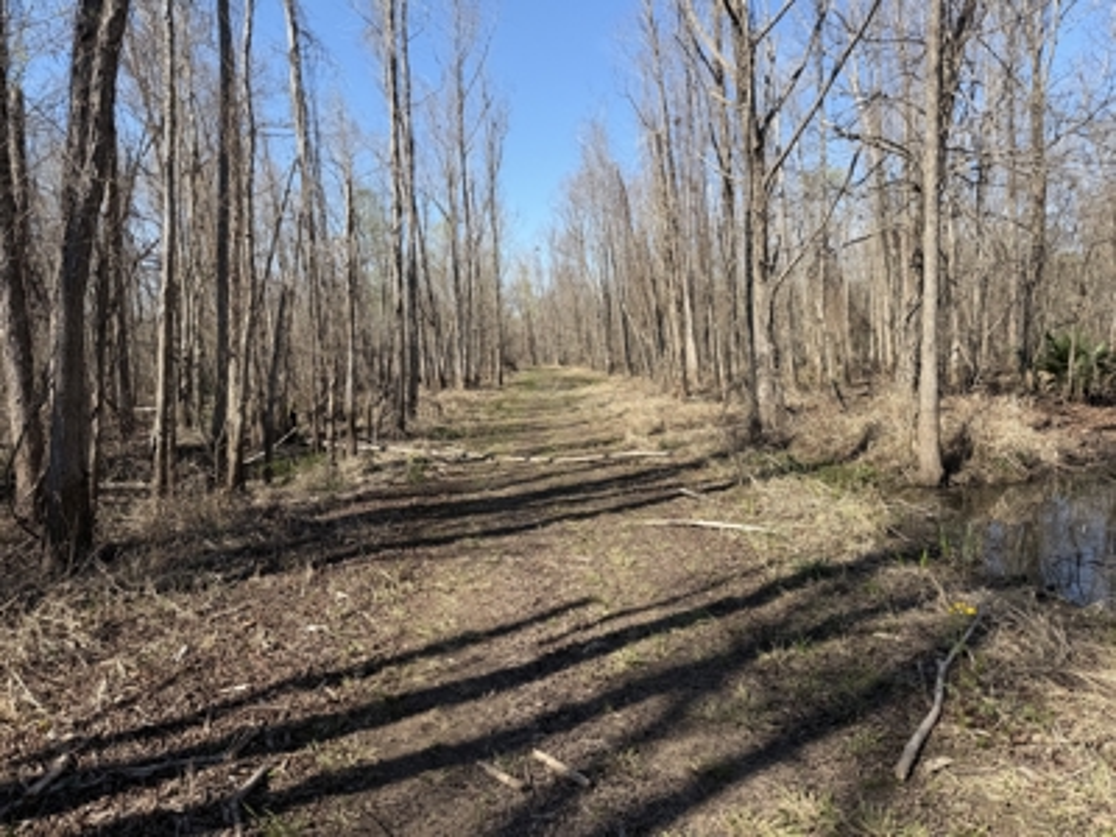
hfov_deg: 71.6
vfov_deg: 56.8
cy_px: 418
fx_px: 774
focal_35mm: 24
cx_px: 558
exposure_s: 1/2525
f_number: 1.78
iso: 80
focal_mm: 6.76
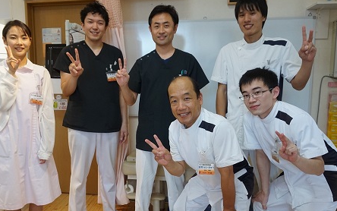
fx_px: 303
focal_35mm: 33
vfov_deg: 38.3
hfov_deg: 58.0
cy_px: 123
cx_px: 151
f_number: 4
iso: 800
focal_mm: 16
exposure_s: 1/160
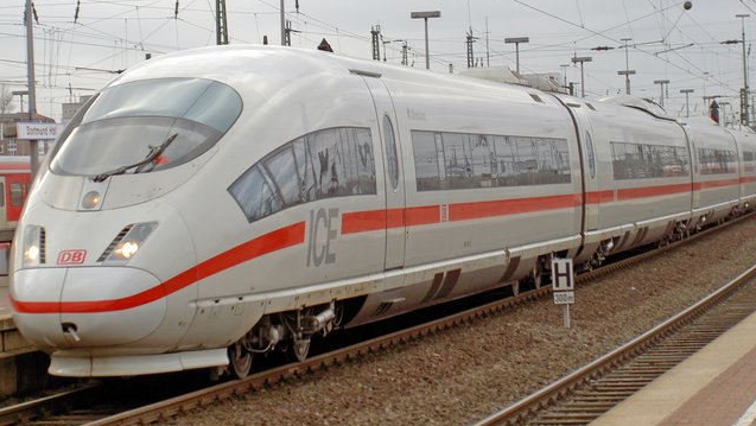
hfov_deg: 16.8
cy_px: 154
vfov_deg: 9.5
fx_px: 2567
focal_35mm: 128
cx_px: 377
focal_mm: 24
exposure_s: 1/125
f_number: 4.9
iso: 50
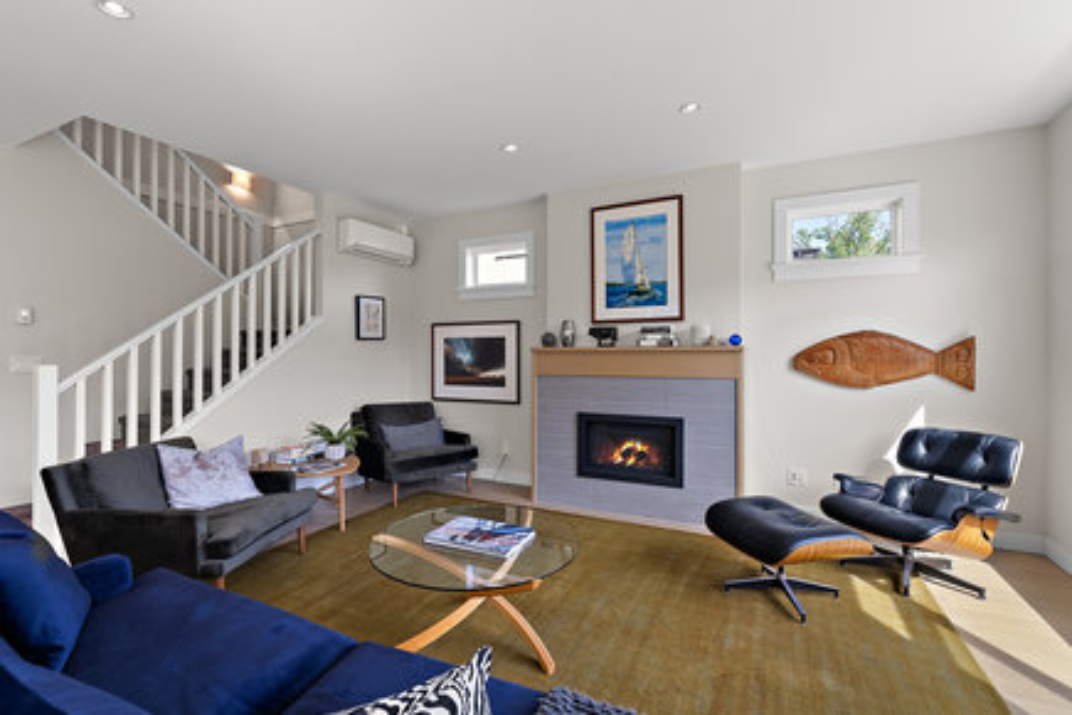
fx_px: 476
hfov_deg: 96.7
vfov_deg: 73.7
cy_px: 358
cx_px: 536
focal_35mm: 16
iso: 400
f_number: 7.1
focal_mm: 16
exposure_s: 1/10
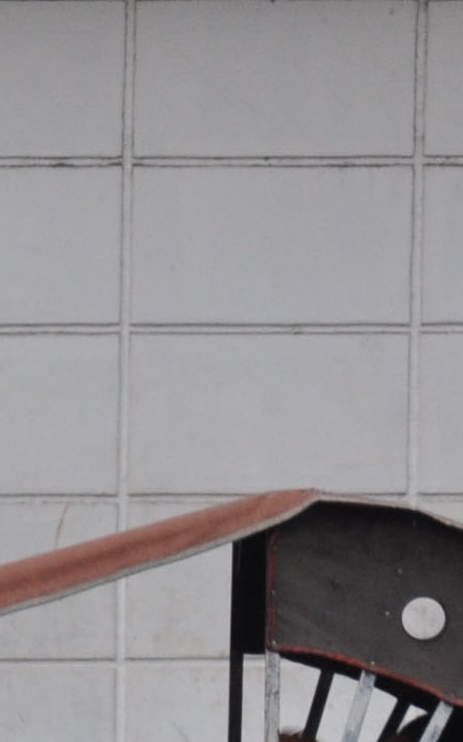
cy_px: 765
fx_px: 14277
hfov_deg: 1.8
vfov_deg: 3.0
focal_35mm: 707
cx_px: -1245
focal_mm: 80
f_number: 5.3
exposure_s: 1/60
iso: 400
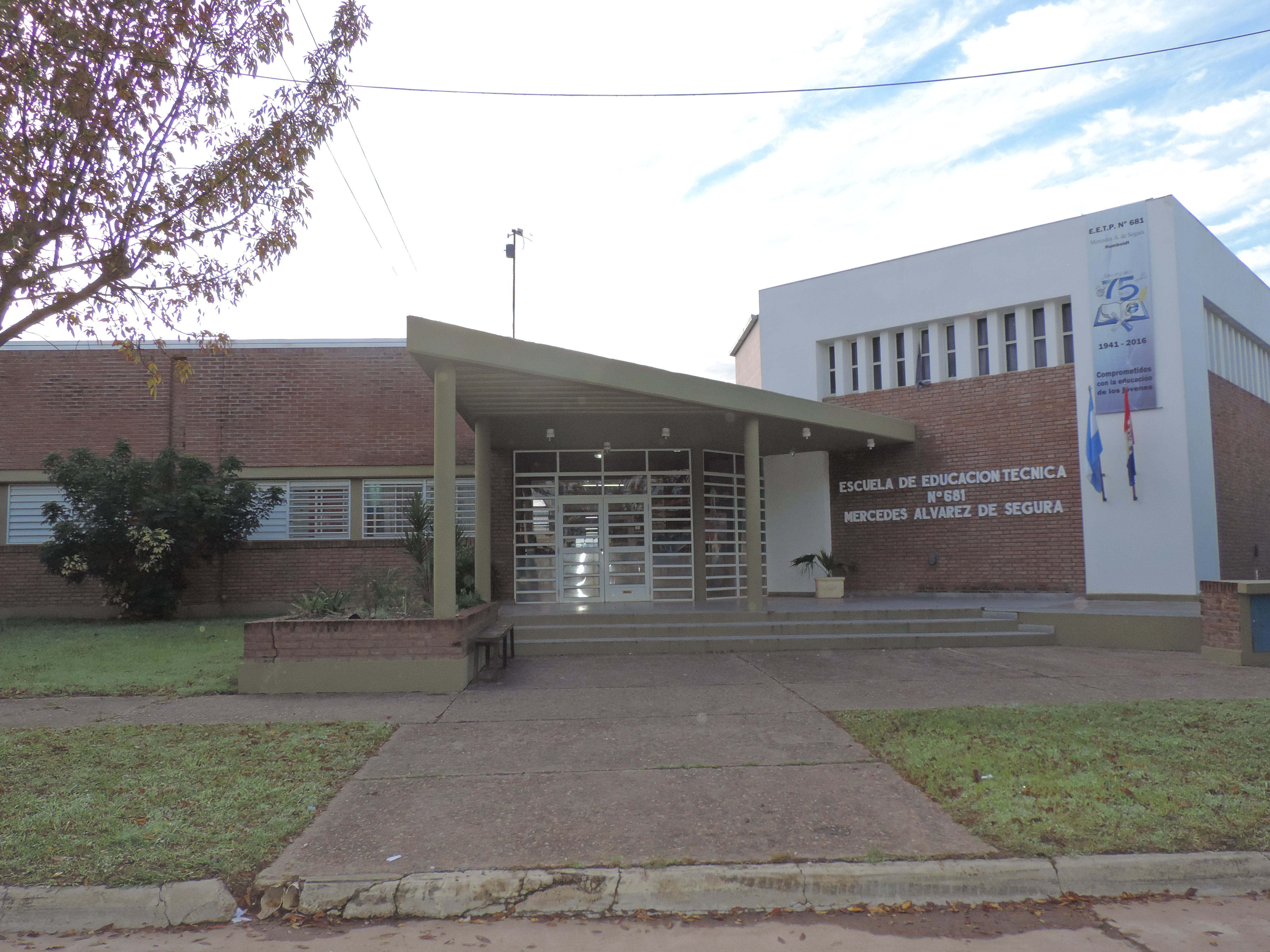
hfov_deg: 63.4
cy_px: 476
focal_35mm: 28
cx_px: 635
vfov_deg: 49.7
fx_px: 1027
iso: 220
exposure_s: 1/320
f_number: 3.1
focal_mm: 4.9
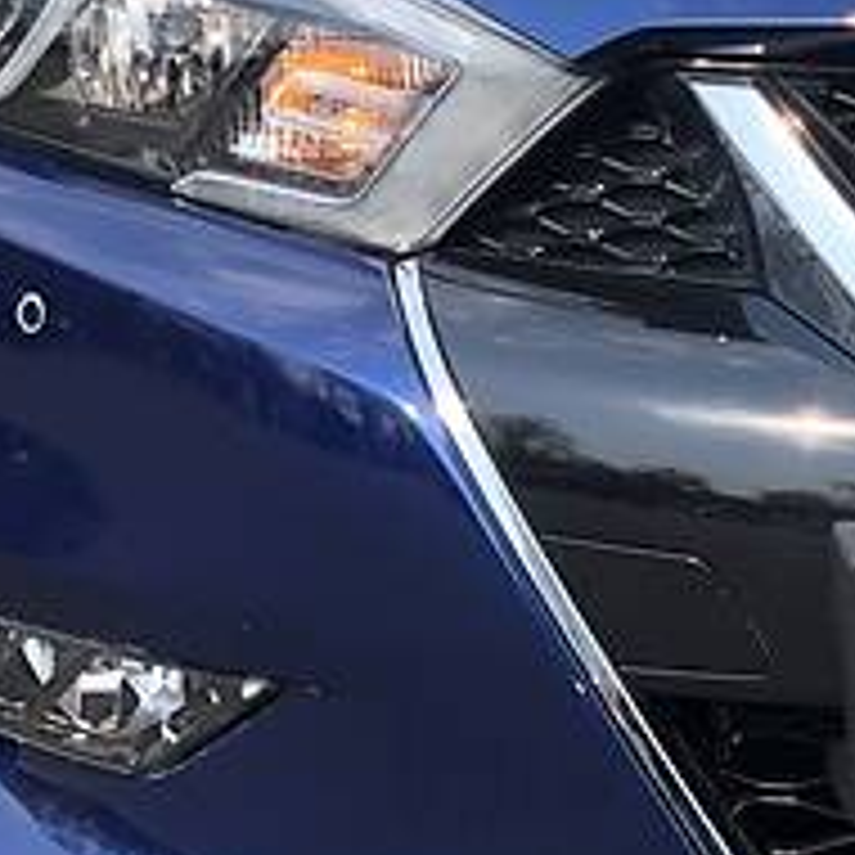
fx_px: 5421
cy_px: 36
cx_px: 1395
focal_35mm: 194
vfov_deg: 9.0
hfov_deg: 8.7
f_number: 2.4
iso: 16
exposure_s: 1/292
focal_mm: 6
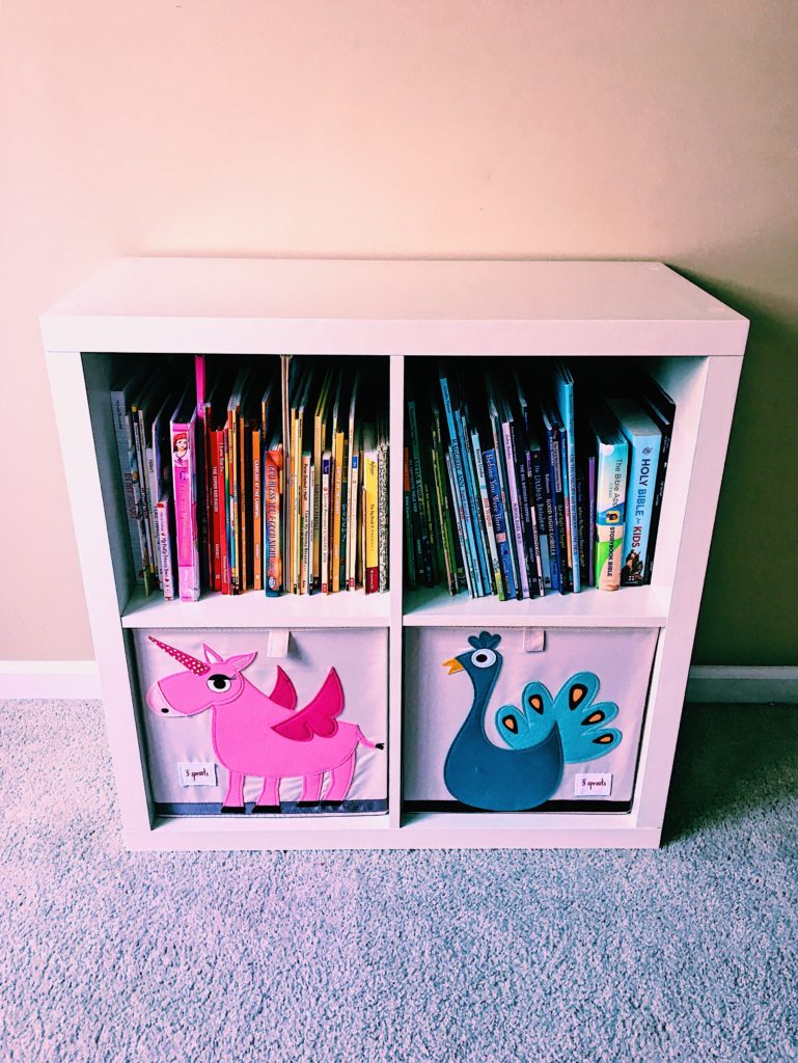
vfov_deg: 61.6
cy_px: 532
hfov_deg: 48.3
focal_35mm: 29
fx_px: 891
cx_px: 399
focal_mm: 4.15
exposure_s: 1/30
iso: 50
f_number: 2.2
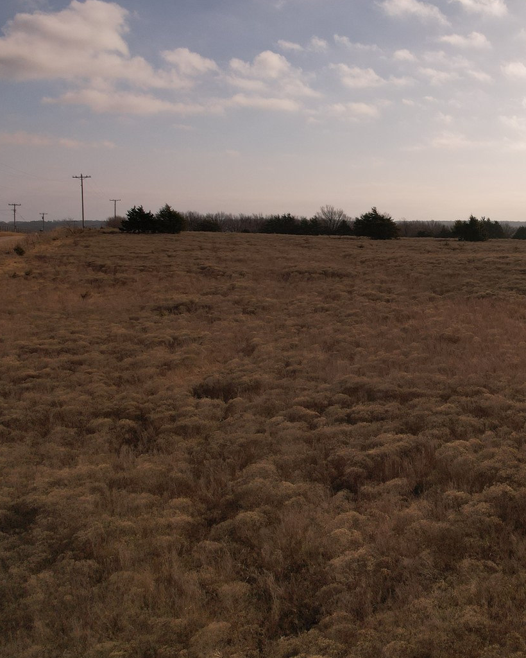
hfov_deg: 35.0
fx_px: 798
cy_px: 276
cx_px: 444
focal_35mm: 41
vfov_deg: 44.6
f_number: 2.8
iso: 100
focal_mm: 8.38
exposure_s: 1/1600
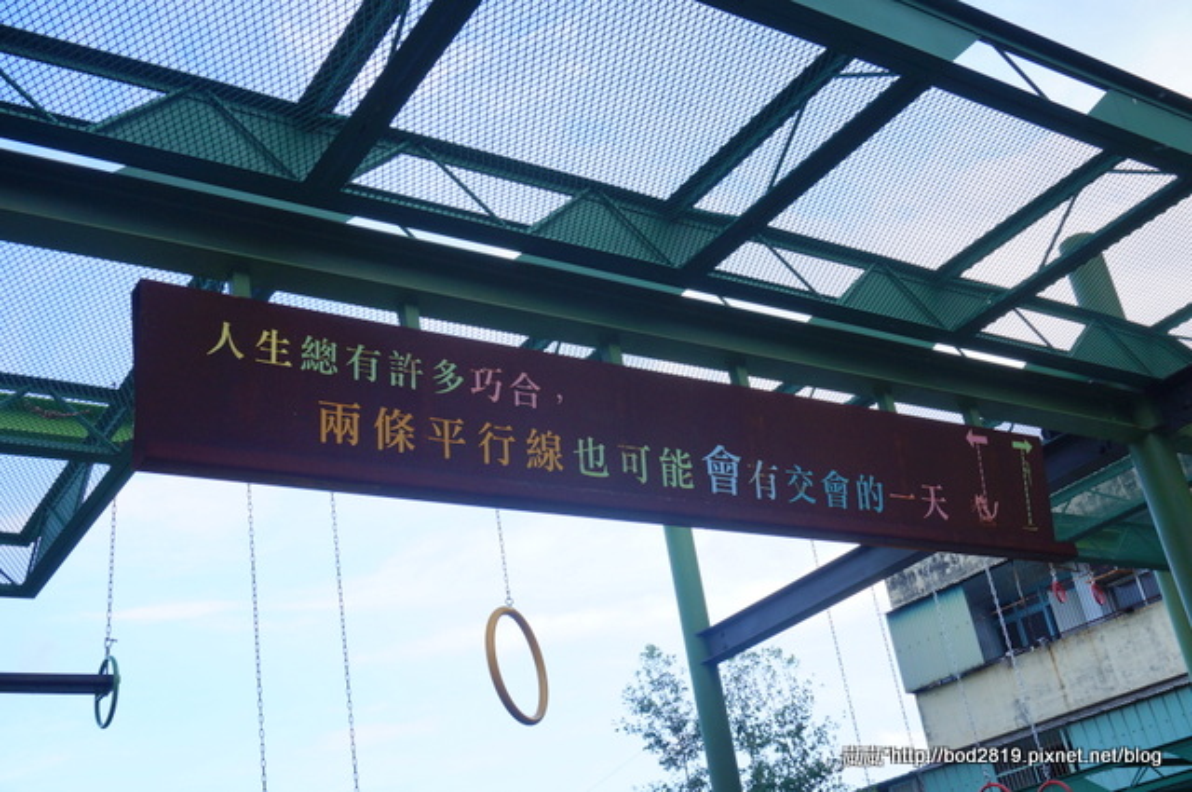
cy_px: 396
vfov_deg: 32.9
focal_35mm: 40
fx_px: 1339
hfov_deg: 48.0
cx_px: 596
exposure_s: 1/60
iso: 200
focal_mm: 27
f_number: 11
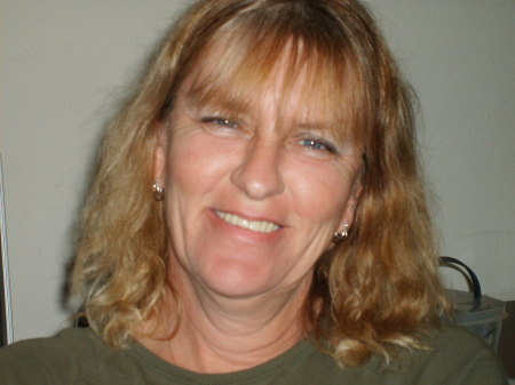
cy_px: 192
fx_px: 1561
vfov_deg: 14.1
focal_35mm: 105
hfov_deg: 18.7
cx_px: 258
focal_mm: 17.4
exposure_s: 1/60
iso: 100
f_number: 4.9
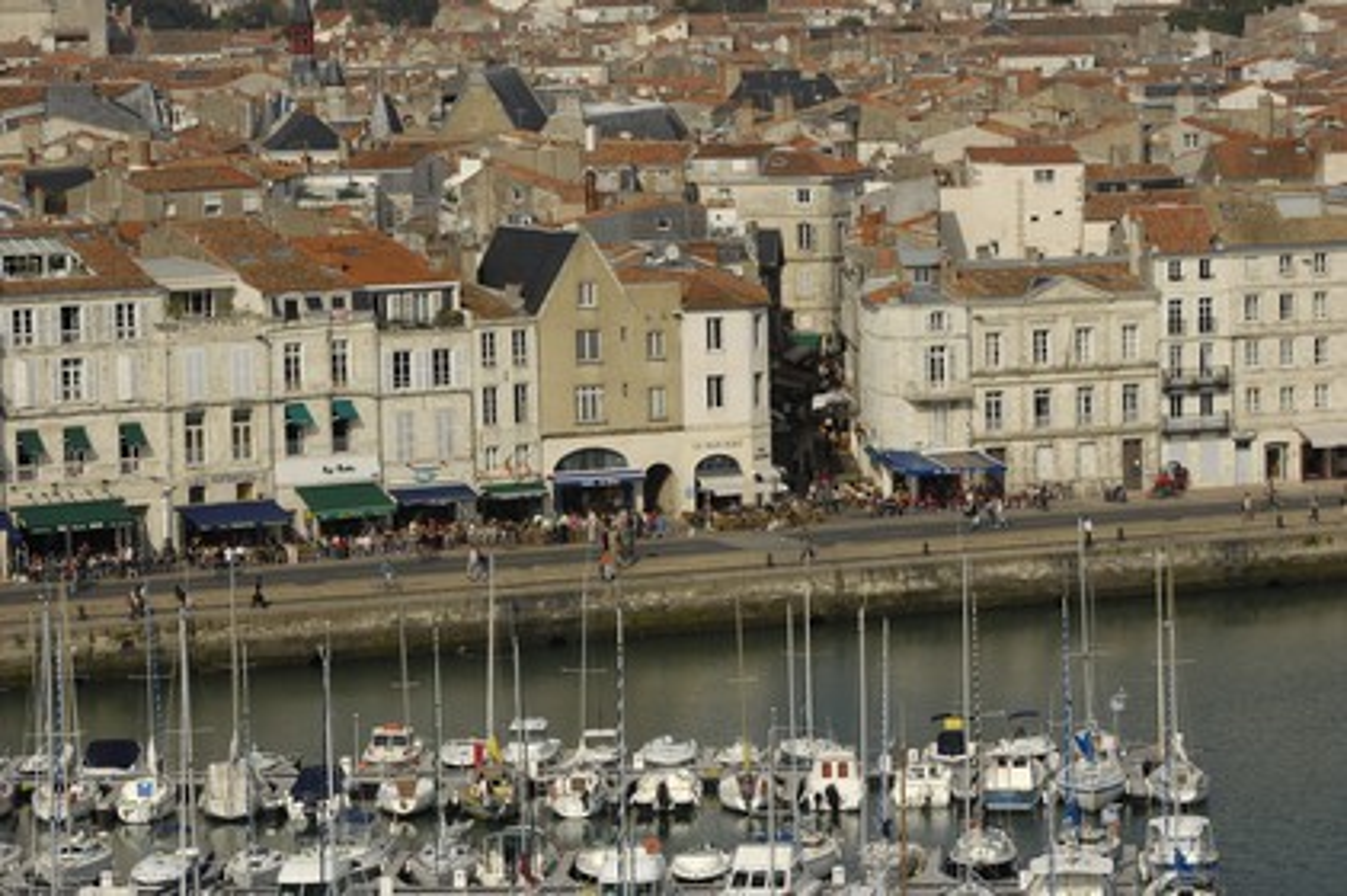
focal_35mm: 142
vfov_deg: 9.6
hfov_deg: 14.4
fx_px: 5328
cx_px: 674
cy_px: 448
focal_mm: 95
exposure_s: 1/320
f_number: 8.5
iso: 100
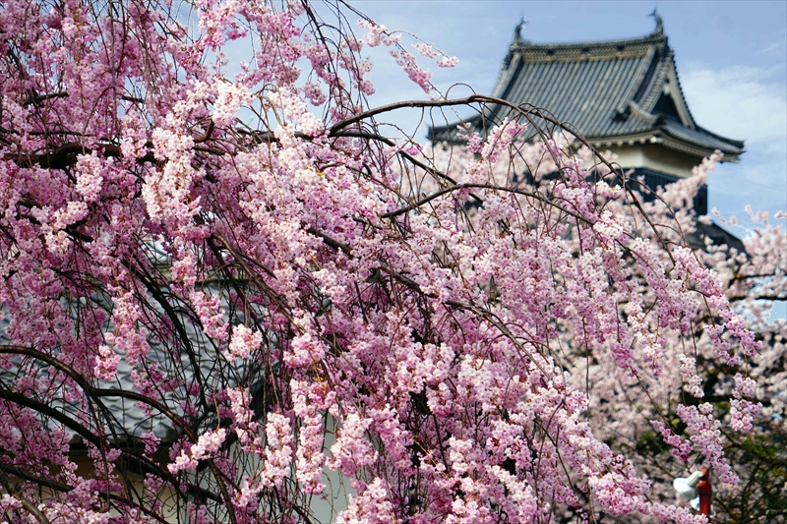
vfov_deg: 6.6
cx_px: 394
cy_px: 262
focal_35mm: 208
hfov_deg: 9.9
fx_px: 4557
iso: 100
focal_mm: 139
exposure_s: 1/320
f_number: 7.1
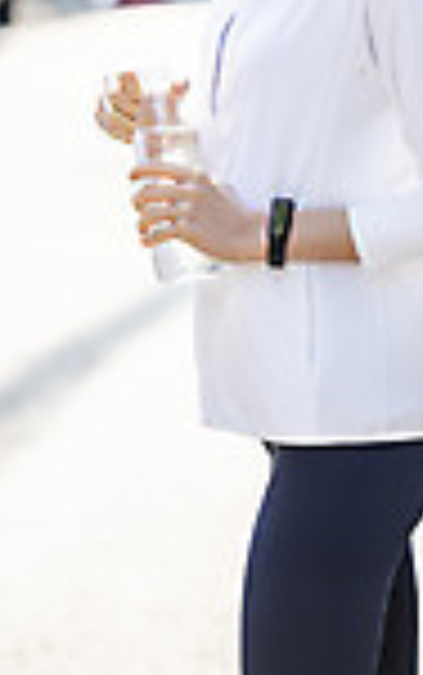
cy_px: -180
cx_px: 344
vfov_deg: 6.6
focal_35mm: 315
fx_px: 5799
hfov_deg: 4.2
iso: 160
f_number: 4
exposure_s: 1/640
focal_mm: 116
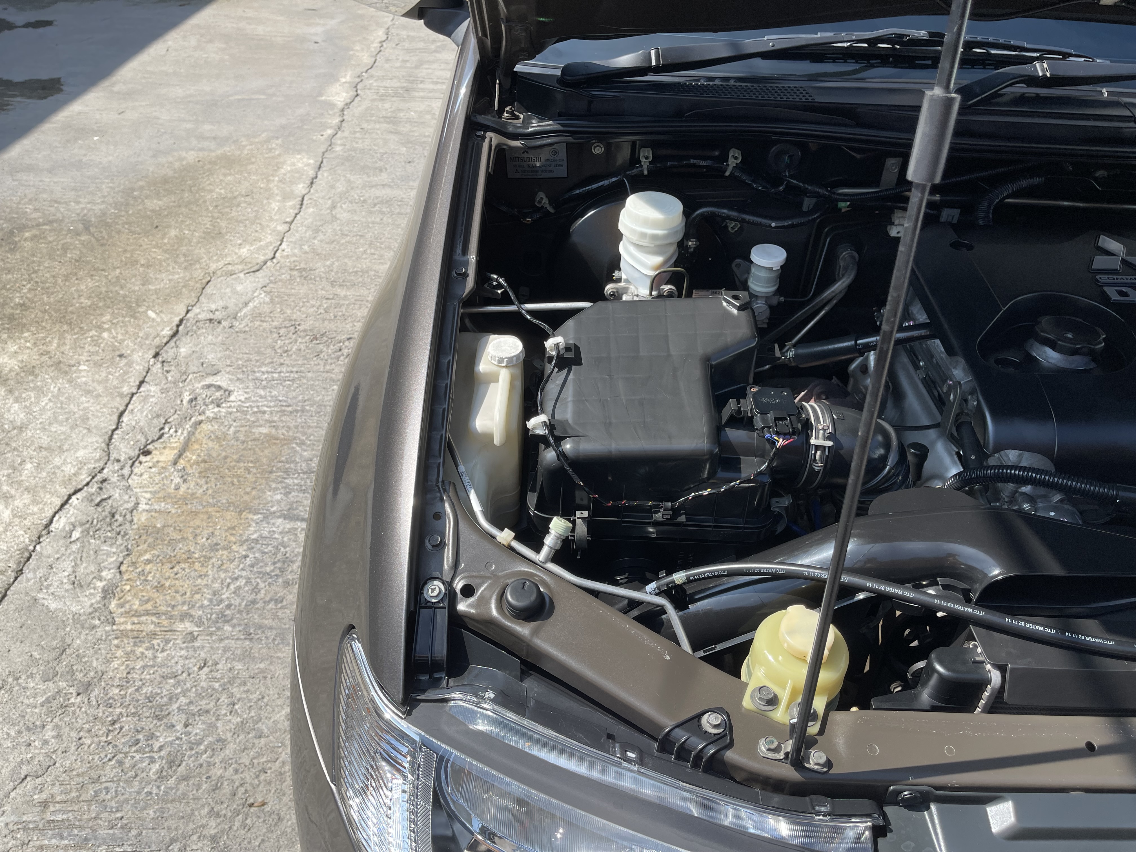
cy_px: 426
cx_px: 568
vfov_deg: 54.9
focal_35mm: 25
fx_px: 820
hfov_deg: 69.4
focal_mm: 5.1
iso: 32
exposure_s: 1/1912
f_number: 1.6
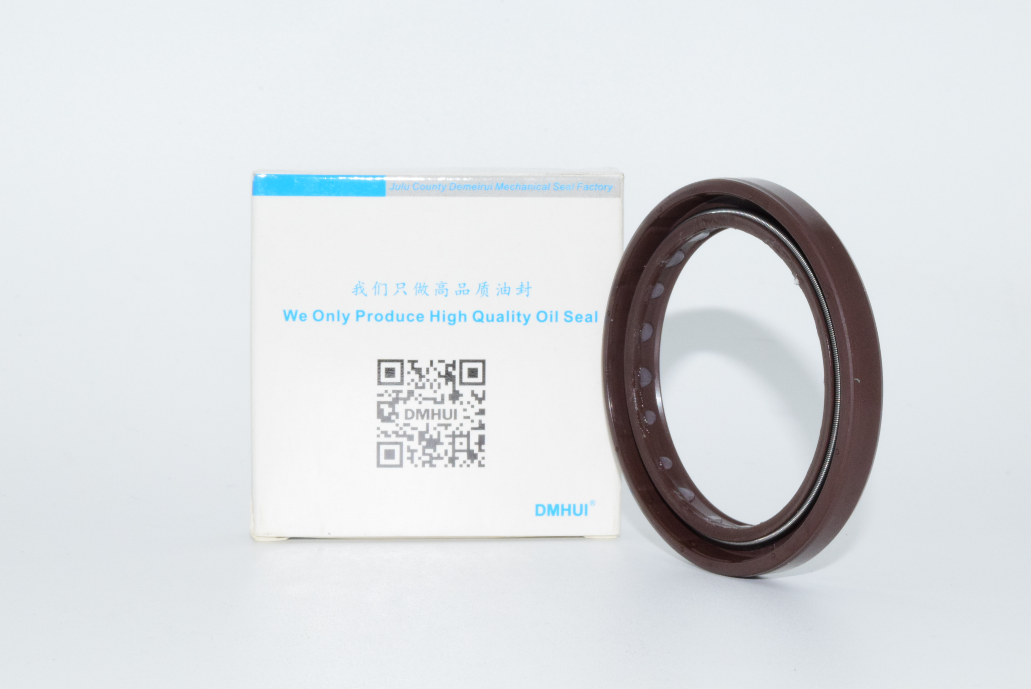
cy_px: 344
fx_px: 2364
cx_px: 516
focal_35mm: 82
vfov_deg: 16.6
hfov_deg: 24.6
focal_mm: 55
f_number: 36
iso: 1600
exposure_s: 1/60
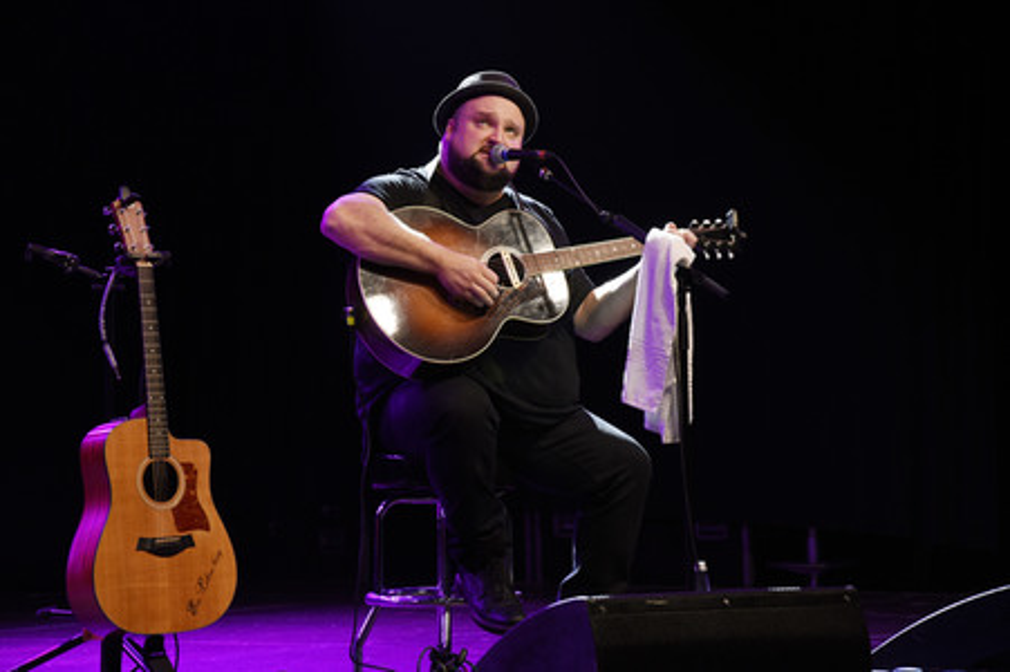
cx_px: 505
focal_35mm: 120
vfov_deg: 11.4
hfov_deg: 17.1
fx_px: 3364
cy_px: 336
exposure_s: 1/60
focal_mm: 120
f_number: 7.1
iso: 800
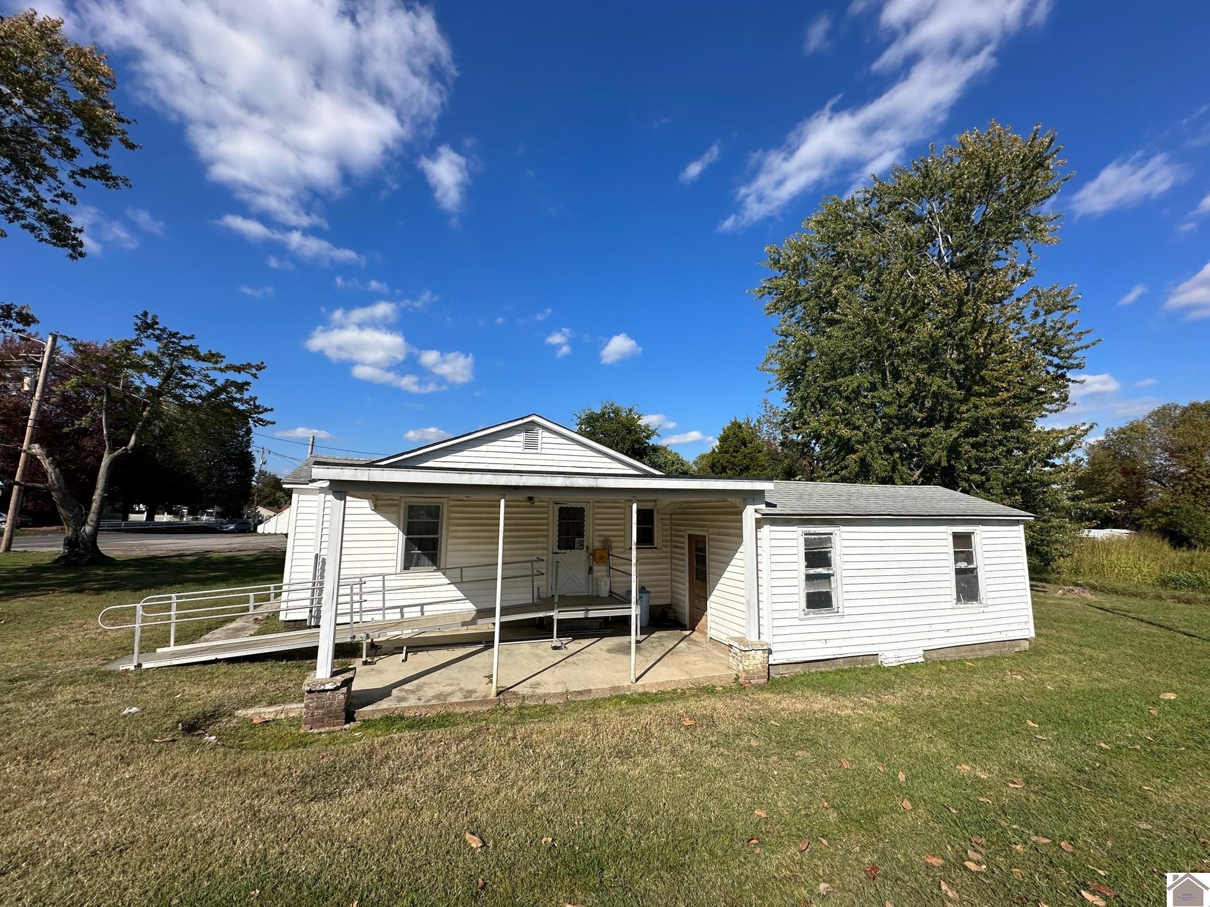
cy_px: 454
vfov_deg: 85.7
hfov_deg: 102.1
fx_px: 489
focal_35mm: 14
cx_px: 605
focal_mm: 2.22
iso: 50
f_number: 2.2
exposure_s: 1/4000
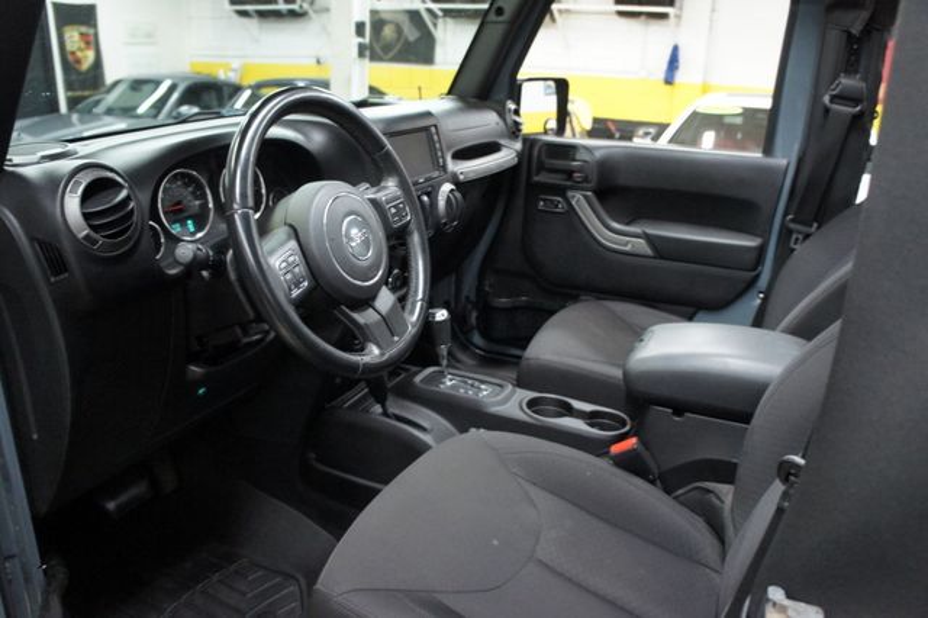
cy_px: 309
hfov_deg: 67.4
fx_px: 696
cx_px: 464
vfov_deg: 47.9
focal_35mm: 27
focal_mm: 18
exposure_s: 1/50
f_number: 3.5
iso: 1600
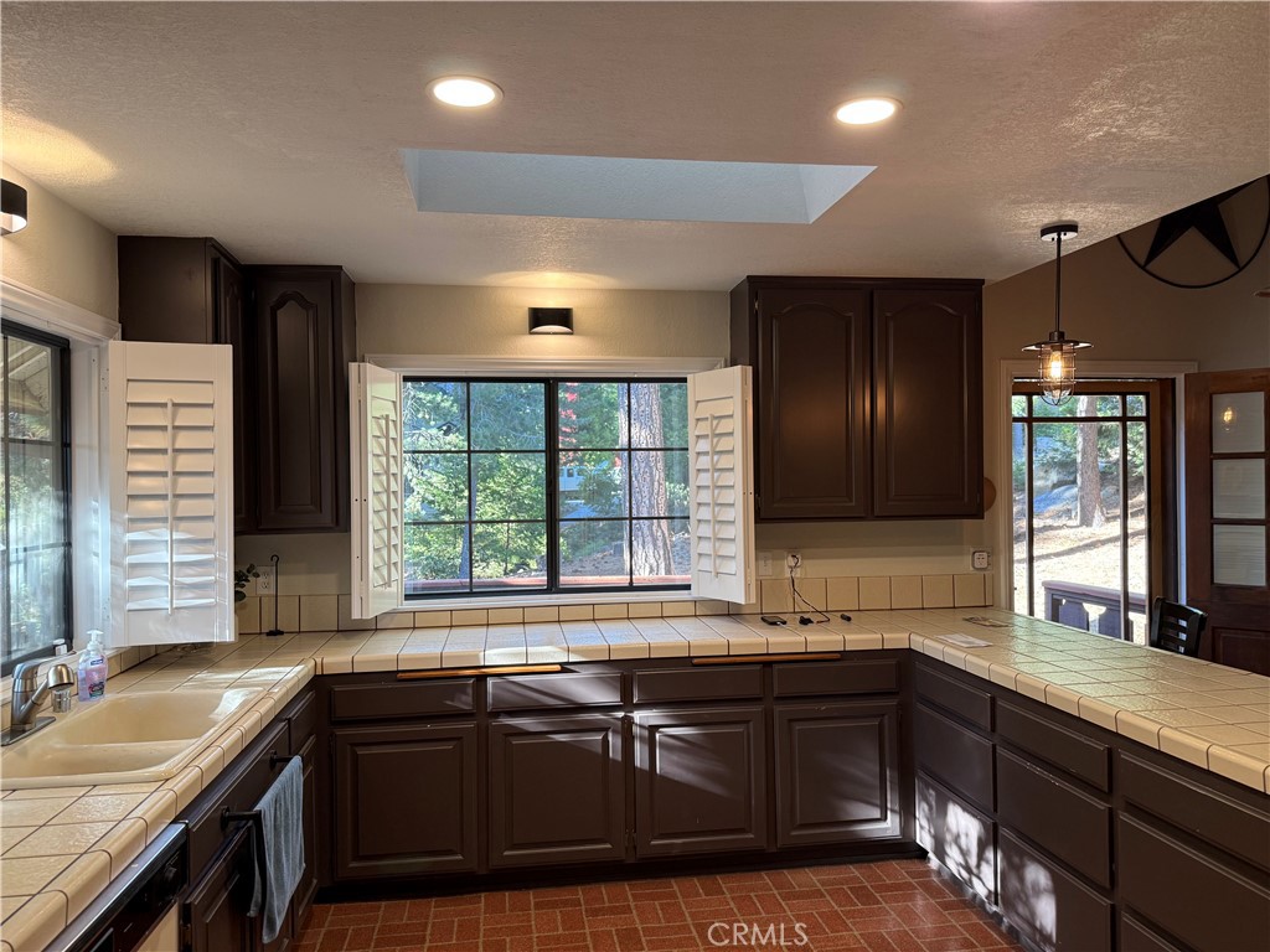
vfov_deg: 56.8
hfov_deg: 71.6
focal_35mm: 24
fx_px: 881
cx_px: 635
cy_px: 476
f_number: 1.78
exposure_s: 1/120
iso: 200
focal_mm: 6.76
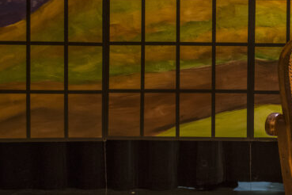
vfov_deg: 14.1
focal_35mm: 97
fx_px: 787
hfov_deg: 19.5
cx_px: 374
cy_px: 95
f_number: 4.5
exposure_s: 1/25
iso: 1600
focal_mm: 35
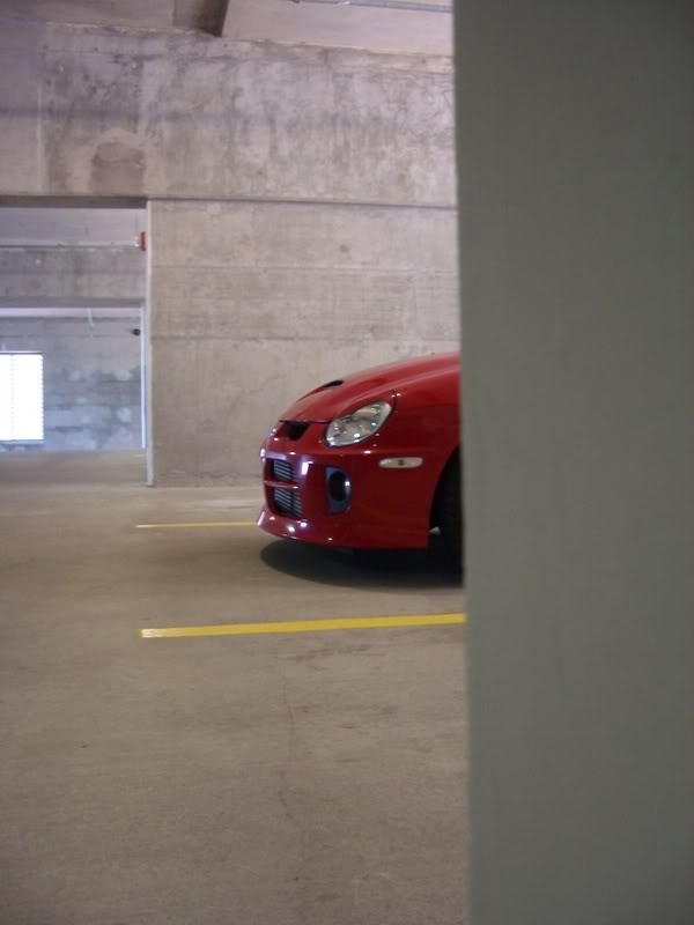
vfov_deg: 52.6
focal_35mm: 35
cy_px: 462
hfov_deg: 40.7
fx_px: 936
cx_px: 347
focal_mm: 5.8
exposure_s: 1/13
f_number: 2.6
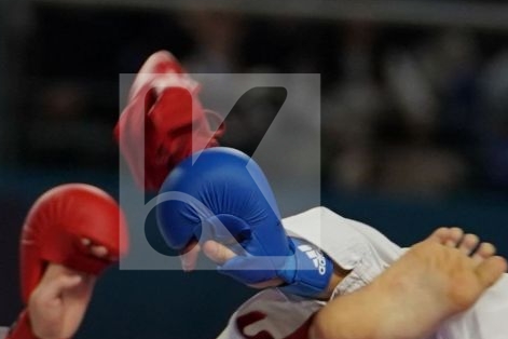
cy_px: 554
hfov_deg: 2.5
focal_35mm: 826
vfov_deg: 1.7
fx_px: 11655
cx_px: 220
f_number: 2.8
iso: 800
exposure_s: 1/1000
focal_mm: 144
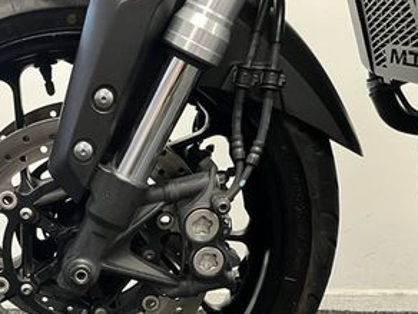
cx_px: 103
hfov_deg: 33.1
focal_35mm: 57
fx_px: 688
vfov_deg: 25.0
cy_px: 270
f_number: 1.6
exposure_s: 1/50
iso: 400
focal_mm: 5.1
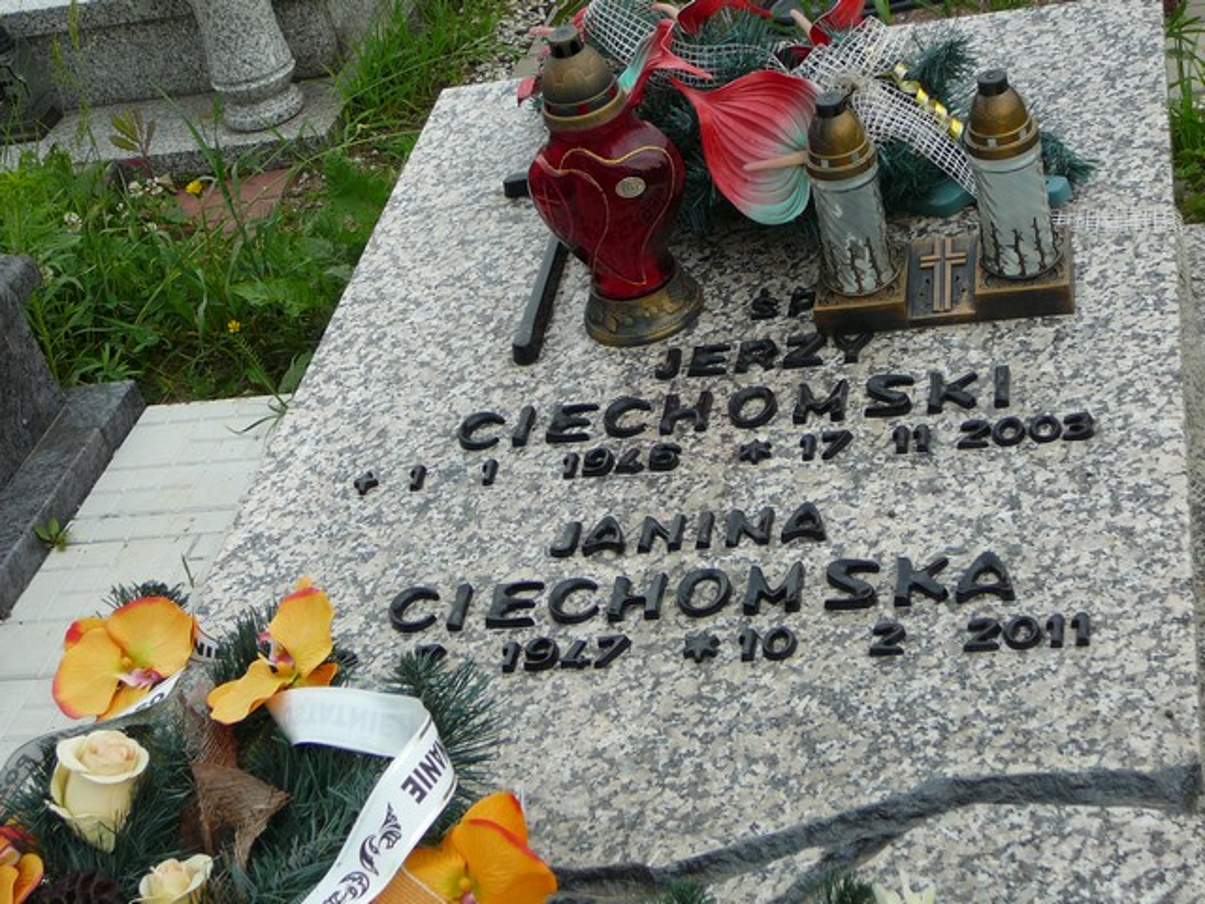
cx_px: 602
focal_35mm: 59
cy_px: 452
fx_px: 2054
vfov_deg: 24.8
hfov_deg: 32.7
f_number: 3.5
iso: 80
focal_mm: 8.7
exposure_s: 1/400
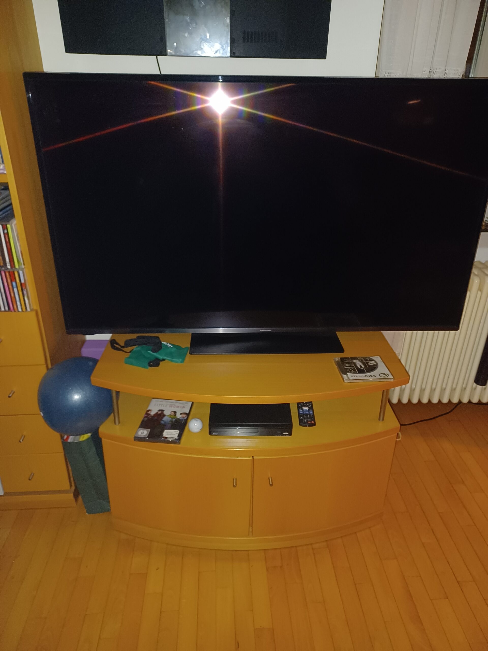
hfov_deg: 54.9
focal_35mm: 25
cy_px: 326
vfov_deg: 69.4
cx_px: 244
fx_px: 470
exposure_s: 1/20
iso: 1000
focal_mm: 4.6
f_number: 1.8
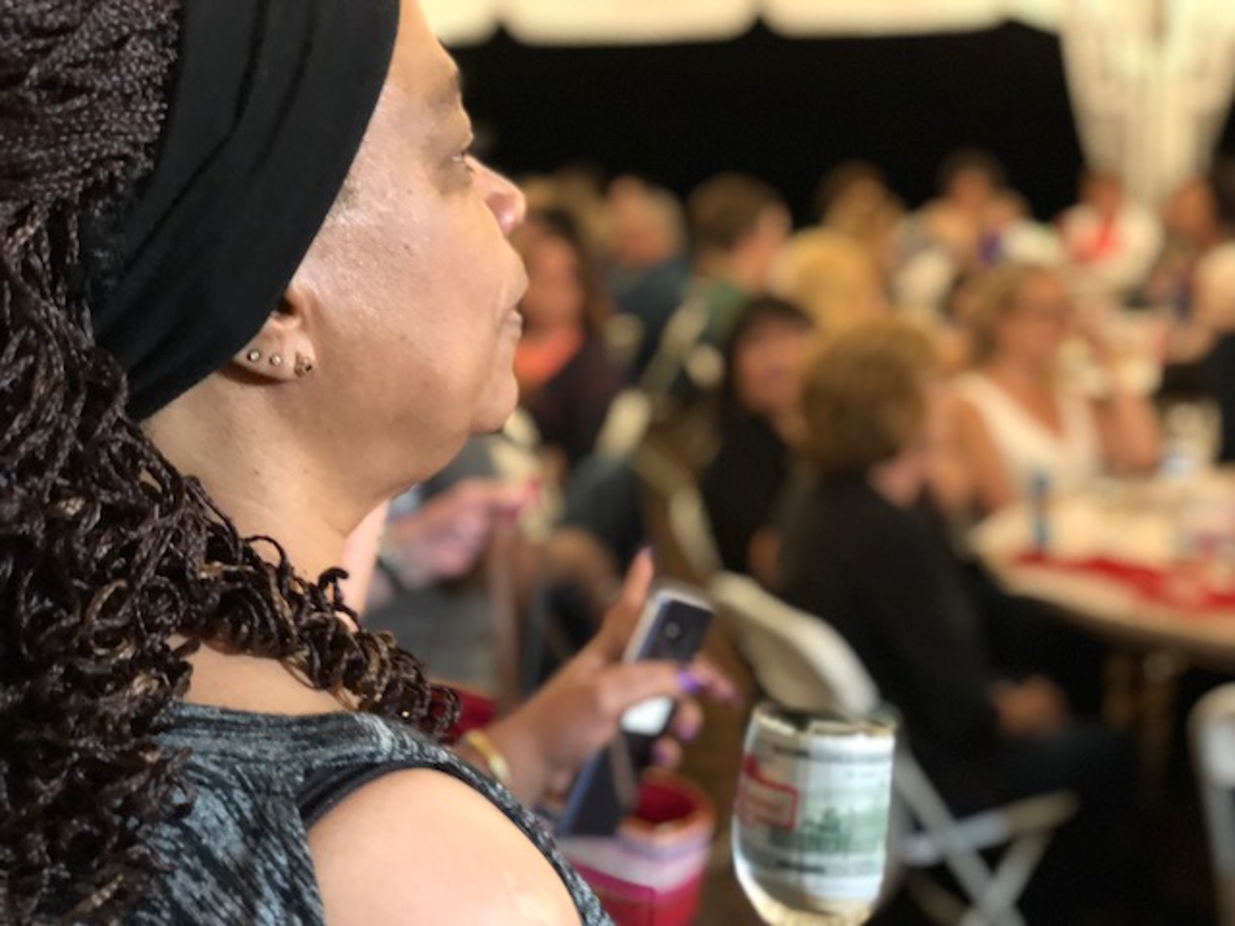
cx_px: 618
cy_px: 463
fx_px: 1855
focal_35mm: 52
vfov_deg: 28.0
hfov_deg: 36.8
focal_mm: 6
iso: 160
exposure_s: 1/11
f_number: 2.4
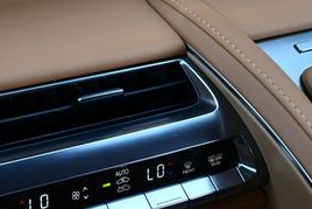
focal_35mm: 86
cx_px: 31
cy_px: 64
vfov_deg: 15.9
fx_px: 746
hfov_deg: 23.0
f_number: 3.5
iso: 640
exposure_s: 1/250
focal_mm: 18
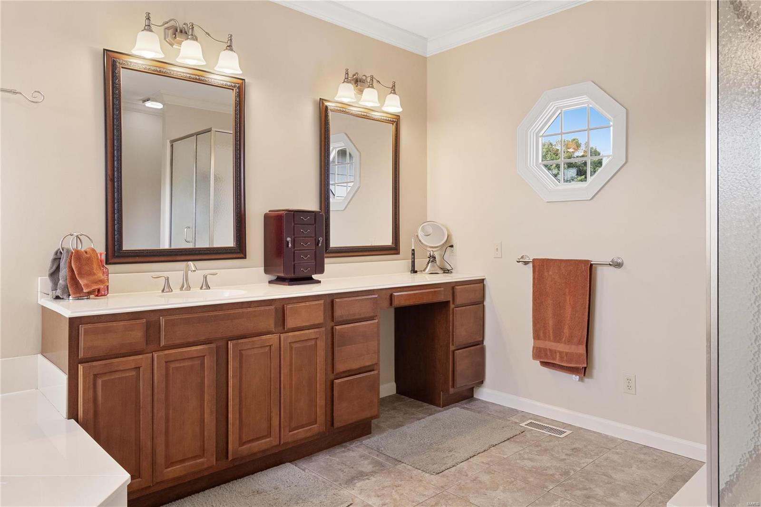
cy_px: 254
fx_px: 507
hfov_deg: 73.8
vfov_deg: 53.1
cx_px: 380
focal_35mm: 24
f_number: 6.3
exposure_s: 1/15
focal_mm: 12
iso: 400
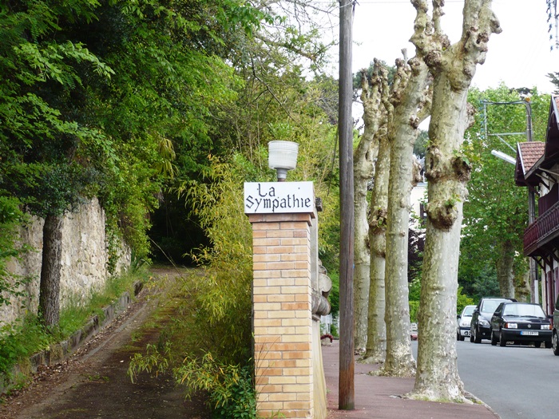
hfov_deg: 18.7
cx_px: 280
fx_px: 1696
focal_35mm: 105
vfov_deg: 14.1
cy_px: 210
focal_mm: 17.4
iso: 100
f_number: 5
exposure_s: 1/160
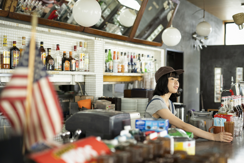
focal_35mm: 50
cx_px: 122
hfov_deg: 39.6
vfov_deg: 27.0
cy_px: 82
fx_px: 339
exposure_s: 1/200
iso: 800
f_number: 2
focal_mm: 50
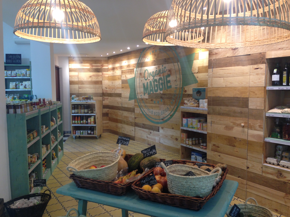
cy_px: 108
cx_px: 145
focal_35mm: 33
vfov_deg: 42.9
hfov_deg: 55.4
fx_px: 276
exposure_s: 1/20
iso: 64
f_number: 2.4
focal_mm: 4.12
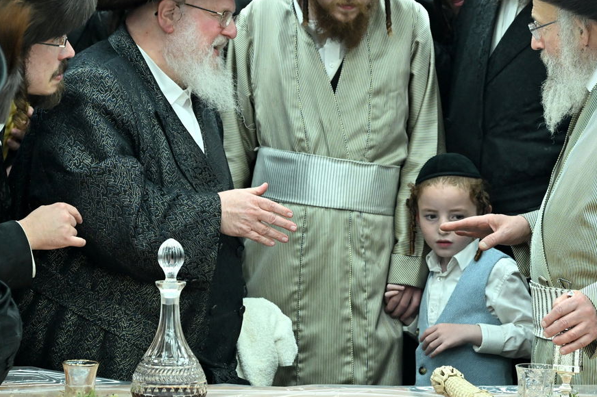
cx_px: 423
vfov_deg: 8.4
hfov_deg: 12.5
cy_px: 109
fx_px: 2718
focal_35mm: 164
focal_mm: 102
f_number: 5.6
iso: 2000
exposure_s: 1/200
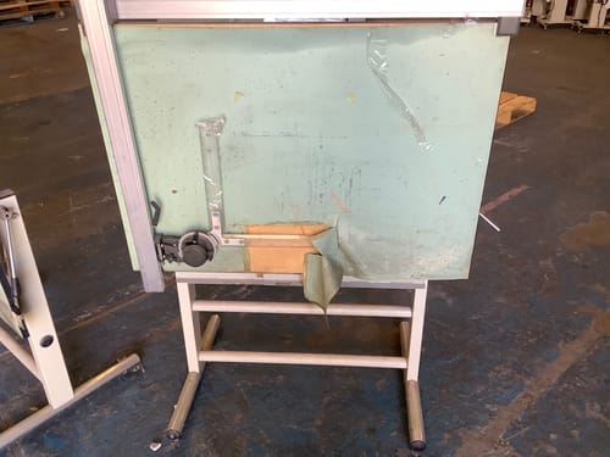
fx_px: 546
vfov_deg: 45.4
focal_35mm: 31
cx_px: 305
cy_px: 228
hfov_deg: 58.4
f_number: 2.4
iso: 80
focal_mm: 3.3
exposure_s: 1/50
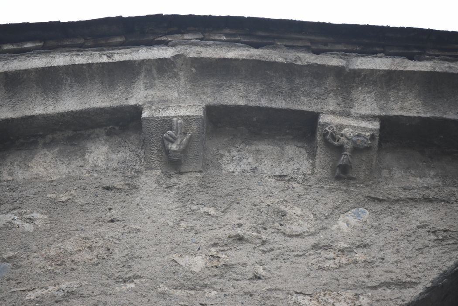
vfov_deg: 4.6
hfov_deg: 6.9
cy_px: 153
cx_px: 229
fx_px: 3816
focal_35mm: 300
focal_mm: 200
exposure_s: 1/500
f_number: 5.6
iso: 1250
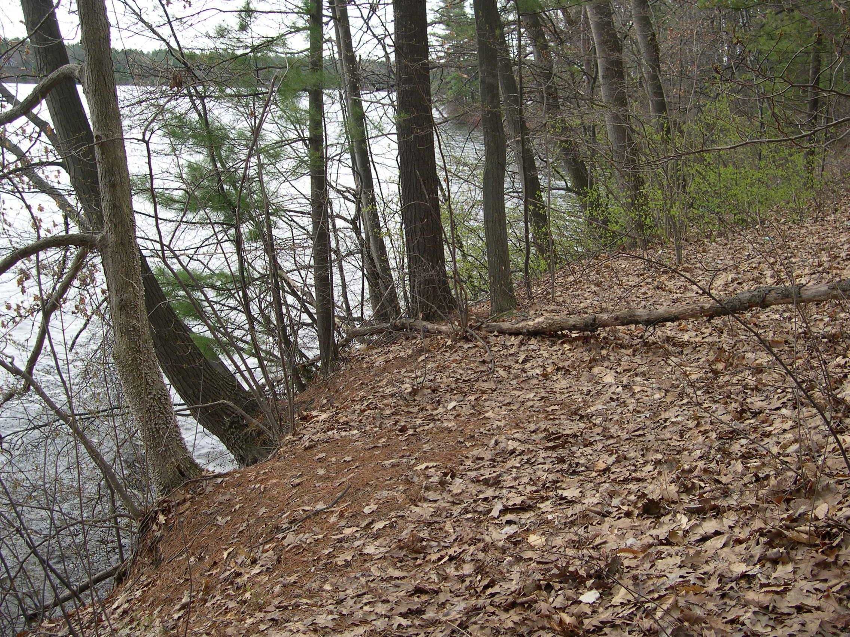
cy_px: 318
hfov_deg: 49.0
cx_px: 425
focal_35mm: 38
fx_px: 933
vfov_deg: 37.7
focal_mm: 8
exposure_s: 1/338
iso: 100
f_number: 2.8
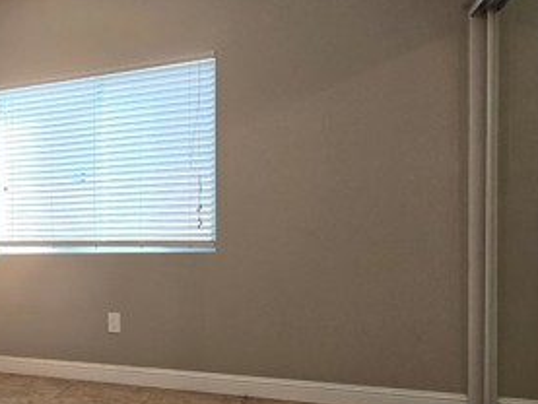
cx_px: 41
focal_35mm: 30
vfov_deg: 46.1
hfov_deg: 51.8
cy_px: 270
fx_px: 466
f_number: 2.2
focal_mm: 2.2
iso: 200
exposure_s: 1/60
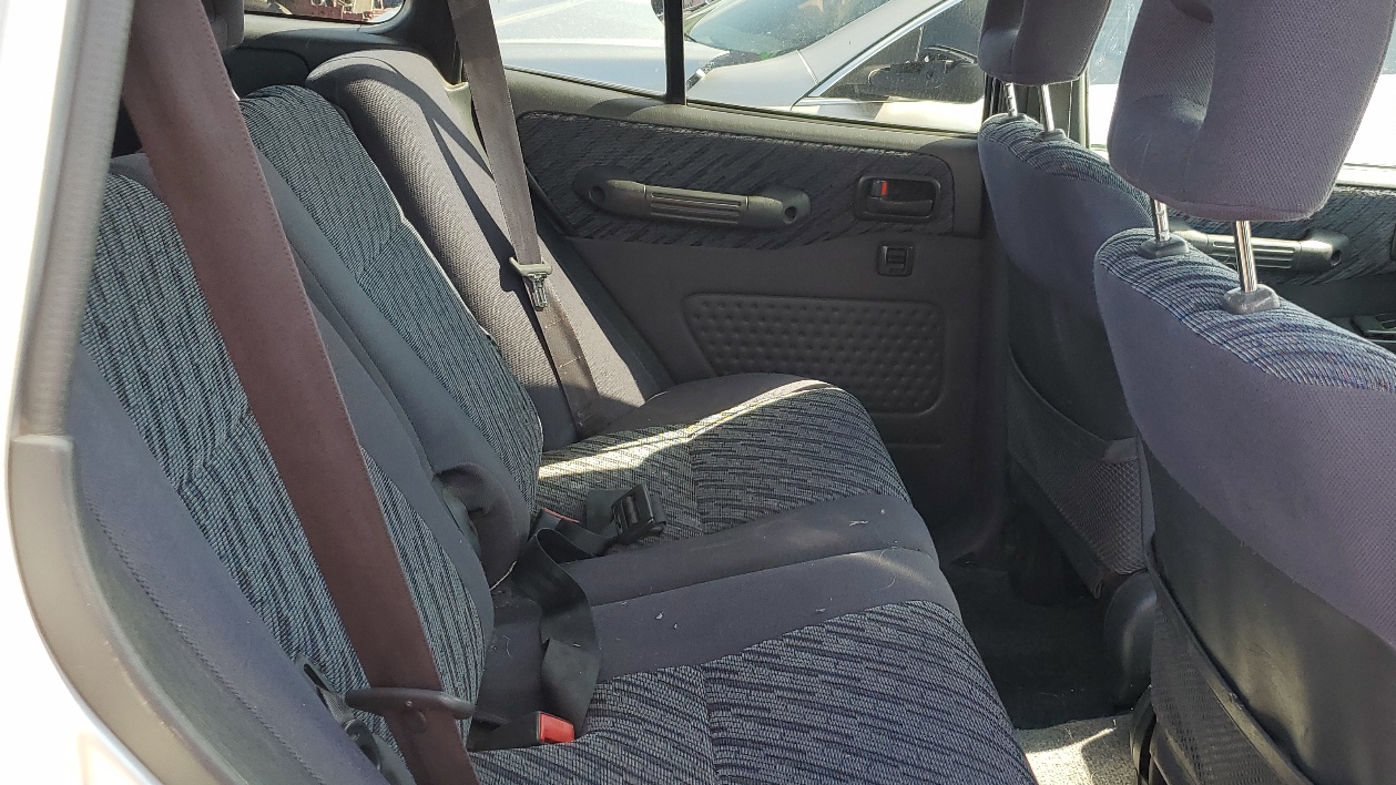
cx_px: 843
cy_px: 395
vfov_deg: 32.8
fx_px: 1333
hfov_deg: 54.9
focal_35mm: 36
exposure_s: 1/278
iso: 50
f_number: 1.5
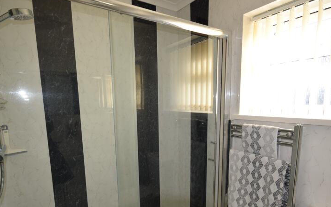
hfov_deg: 79.5
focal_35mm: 22
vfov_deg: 53.9
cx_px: 177
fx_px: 198
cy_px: 139
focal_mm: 10
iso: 720
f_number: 5.6
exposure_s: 1/125
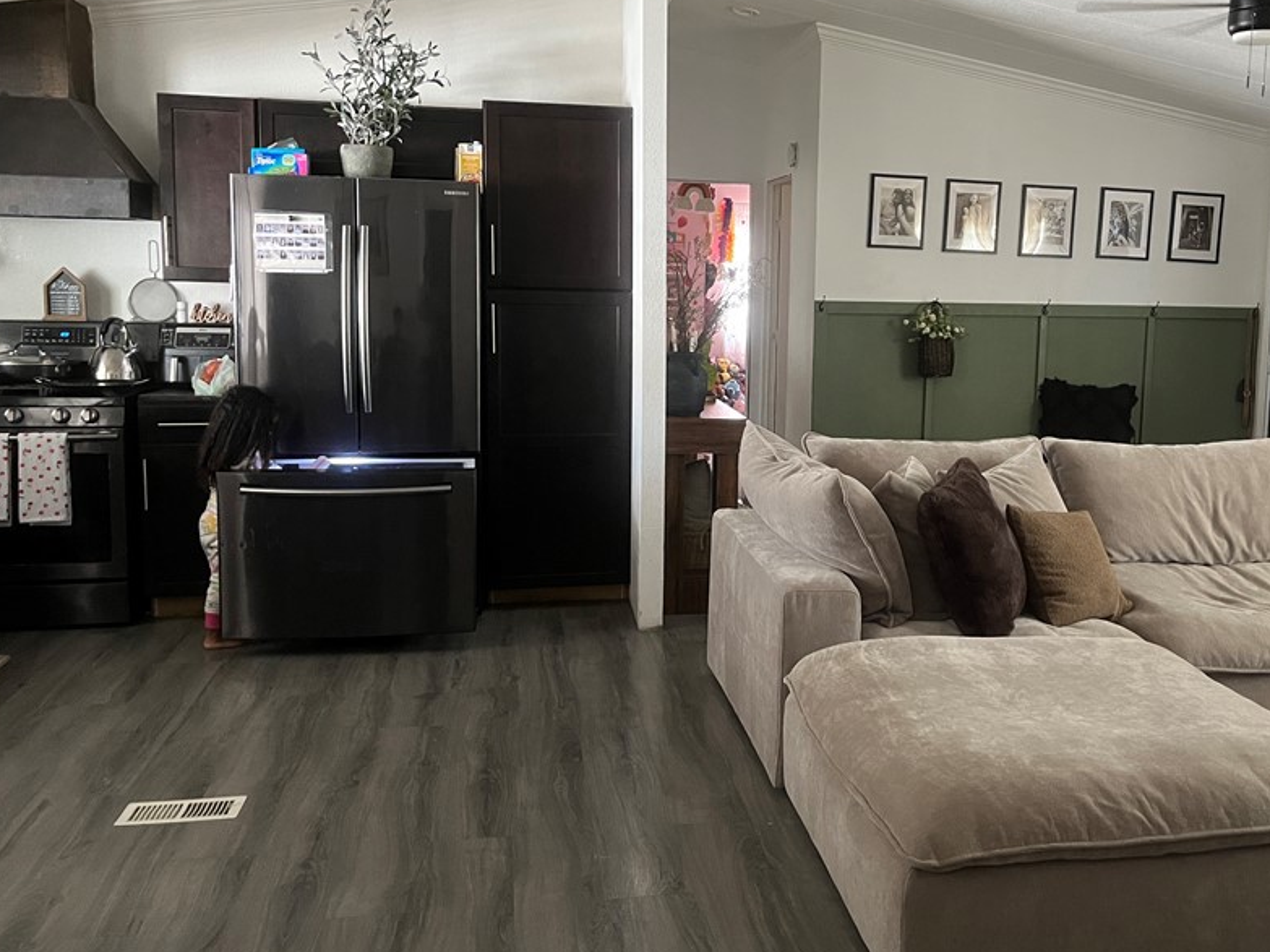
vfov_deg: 41.7
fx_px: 1247
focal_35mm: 34
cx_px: 787
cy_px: 417
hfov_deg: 53.4
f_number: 1.6
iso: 500
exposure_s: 1/60
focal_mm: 5.1
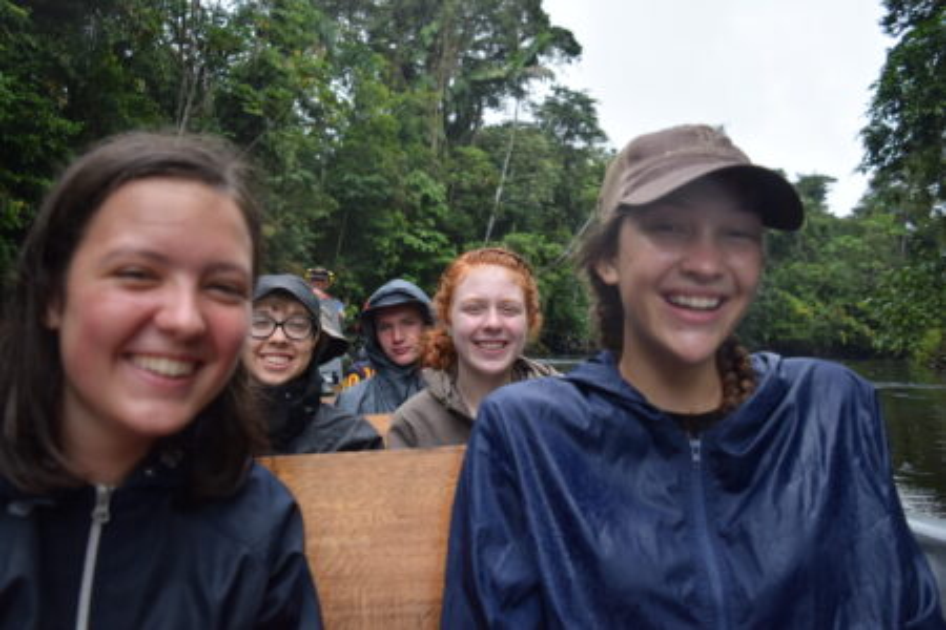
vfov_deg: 43.6
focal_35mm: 30
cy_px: 315
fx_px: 788
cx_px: 473
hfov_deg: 61.9
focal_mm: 20
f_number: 4
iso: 450
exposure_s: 1/1000
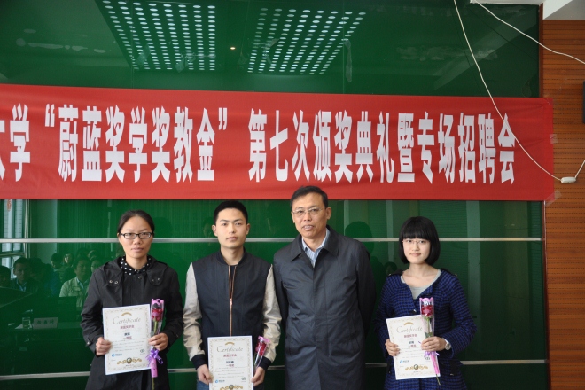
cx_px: 292
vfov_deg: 34.2
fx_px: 634
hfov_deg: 49.6
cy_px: 195
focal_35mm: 39
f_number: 4
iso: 560
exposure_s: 1/15
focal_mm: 26
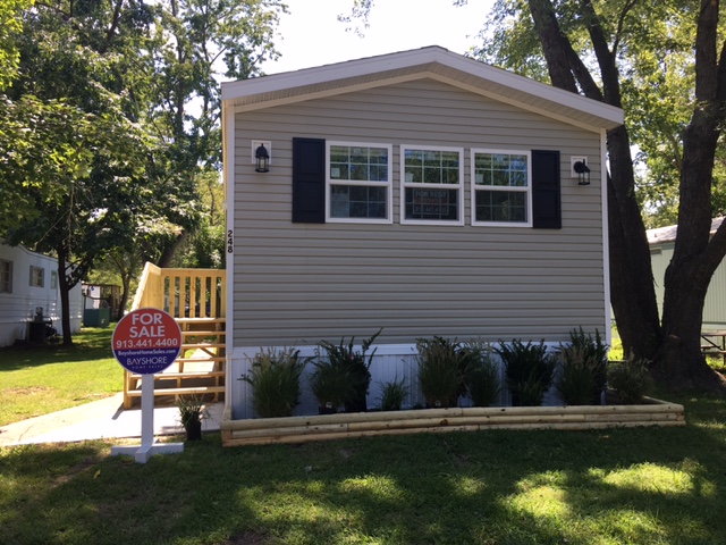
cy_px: 272
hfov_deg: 61.7
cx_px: 363
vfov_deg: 48.2
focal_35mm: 29
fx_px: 608
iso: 25
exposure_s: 1/349
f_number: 2.2
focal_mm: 4.15
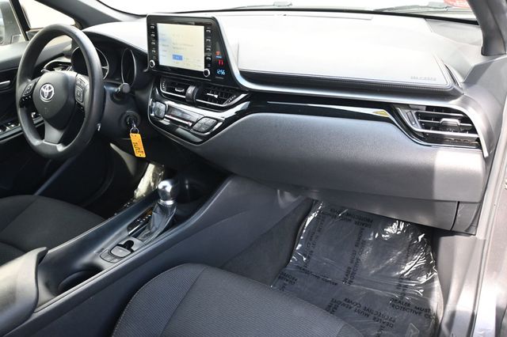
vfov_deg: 44.6
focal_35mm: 29
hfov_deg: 63.2
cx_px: 254
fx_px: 412
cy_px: 168
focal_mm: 19.5
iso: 500
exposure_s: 1/125
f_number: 3.8
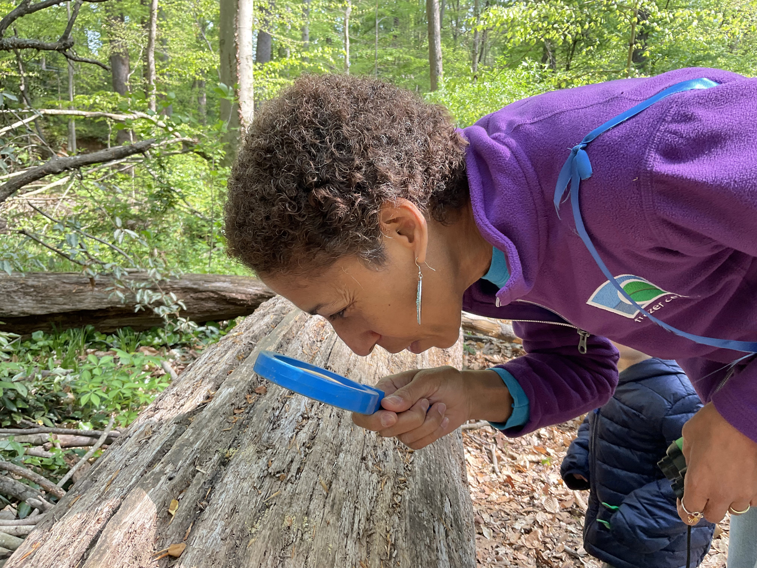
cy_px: 284
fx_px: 634
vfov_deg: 48.2
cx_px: 378
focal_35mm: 29
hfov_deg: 61.7
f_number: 1.8
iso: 32
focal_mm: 3
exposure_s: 1/122
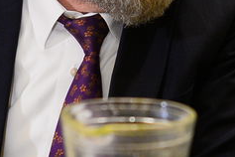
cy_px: -49
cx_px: 159
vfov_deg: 5.8
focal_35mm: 236
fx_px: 1540
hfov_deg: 8.7
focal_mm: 40
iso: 2000
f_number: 3.5
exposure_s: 1/160
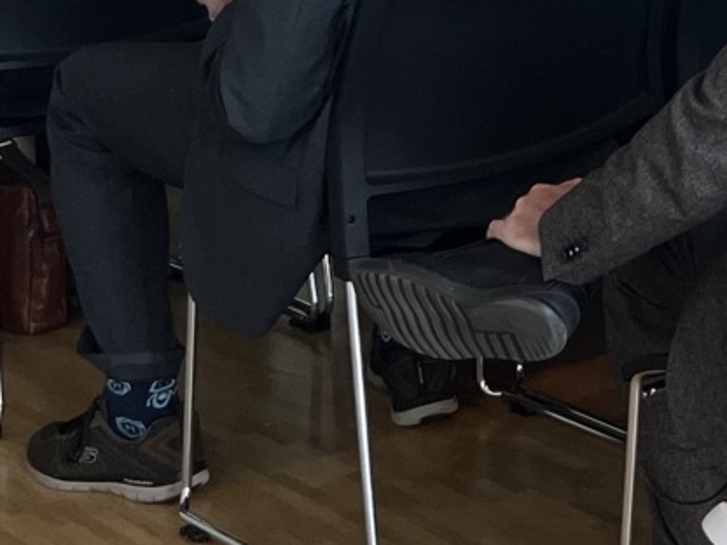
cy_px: -417
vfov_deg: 11.5
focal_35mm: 120
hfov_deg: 14.6
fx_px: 2520
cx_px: 1267
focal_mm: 5.1
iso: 80
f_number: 1.6
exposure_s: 1/100
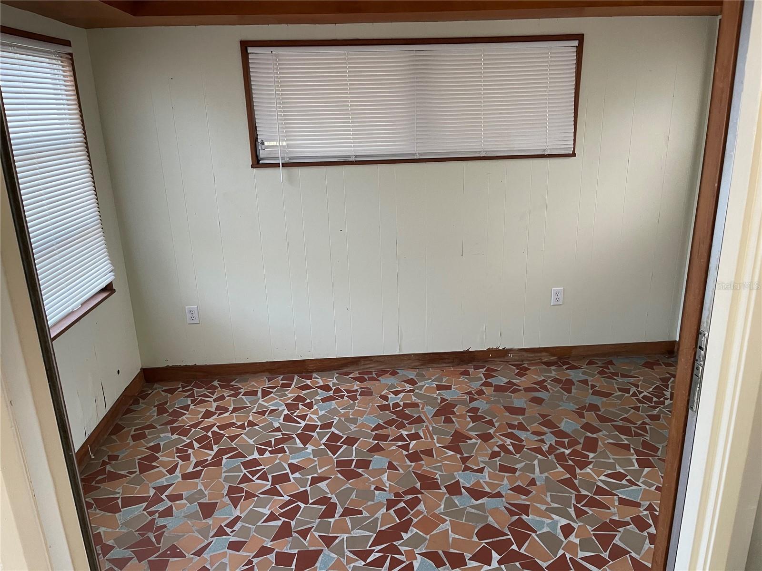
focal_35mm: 26
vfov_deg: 53.1
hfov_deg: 67.3
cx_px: 381
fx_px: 572
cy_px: 286
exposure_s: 1/60
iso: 250
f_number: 1.6
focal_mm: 5.1
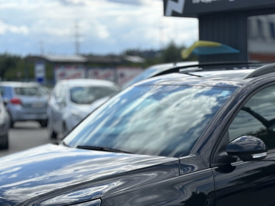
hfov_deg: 20.6
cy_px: 186
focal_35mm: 95
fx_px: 755
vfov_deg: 15.4
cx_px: 183
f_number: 1.78
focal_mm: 6.86
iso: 100
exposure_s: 1/5263
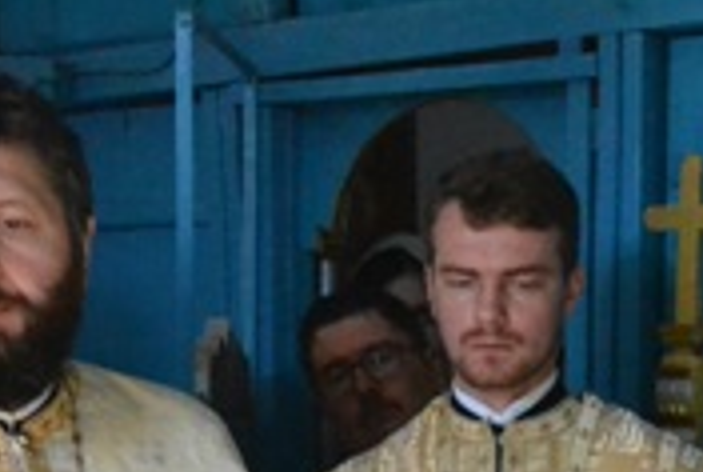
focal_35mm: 109
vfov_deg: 11.7
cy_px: 834
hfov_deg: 17.7
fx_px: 2132
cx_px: 871
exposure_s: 1/800
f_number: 7.1
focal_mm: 20
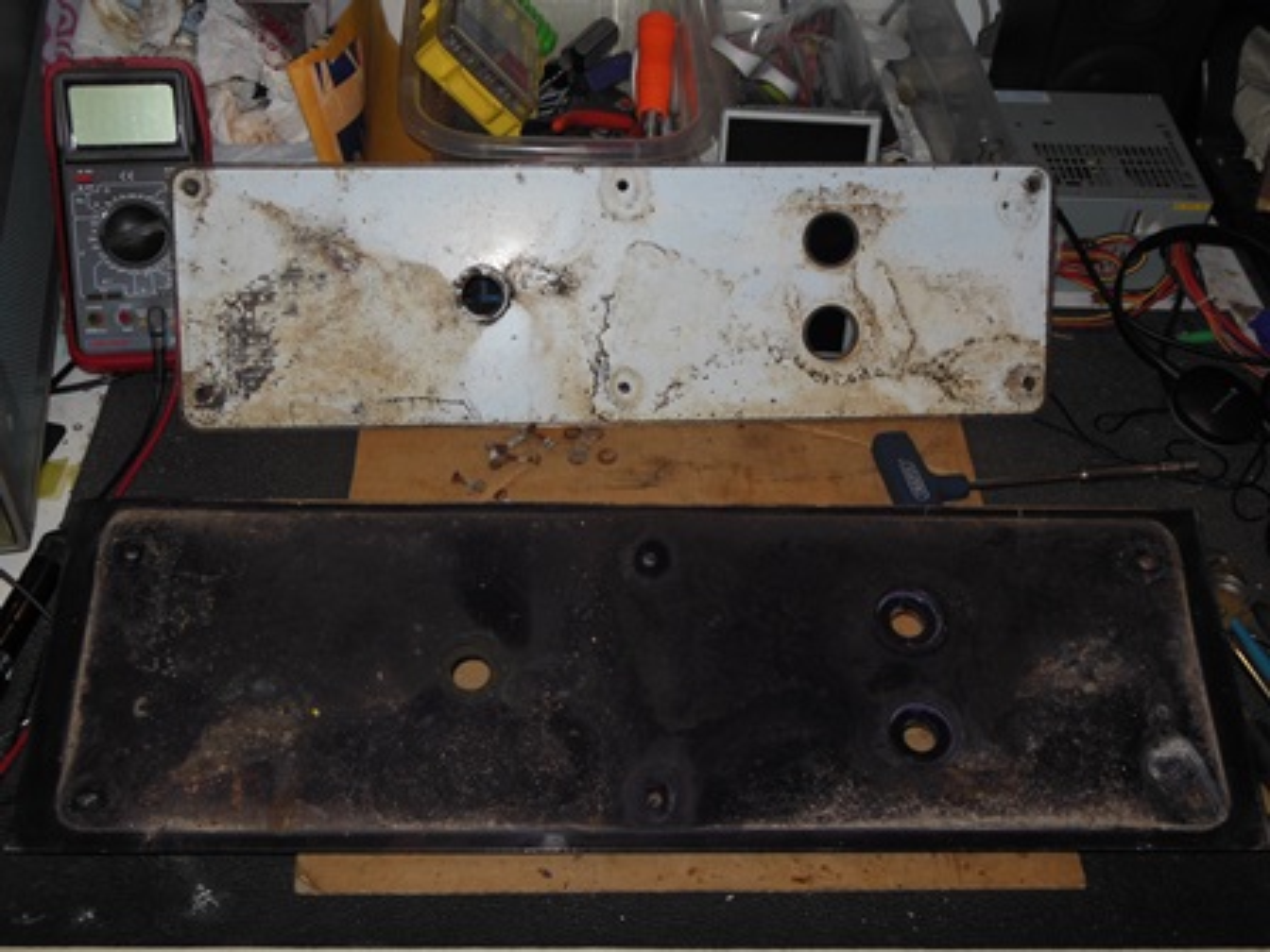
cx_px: 635
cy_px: 476
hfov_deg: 49.0
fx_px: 1394
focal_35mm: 38
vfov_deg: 37.7
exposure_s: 1/30
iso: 125
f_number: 3.6
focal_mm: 6.8
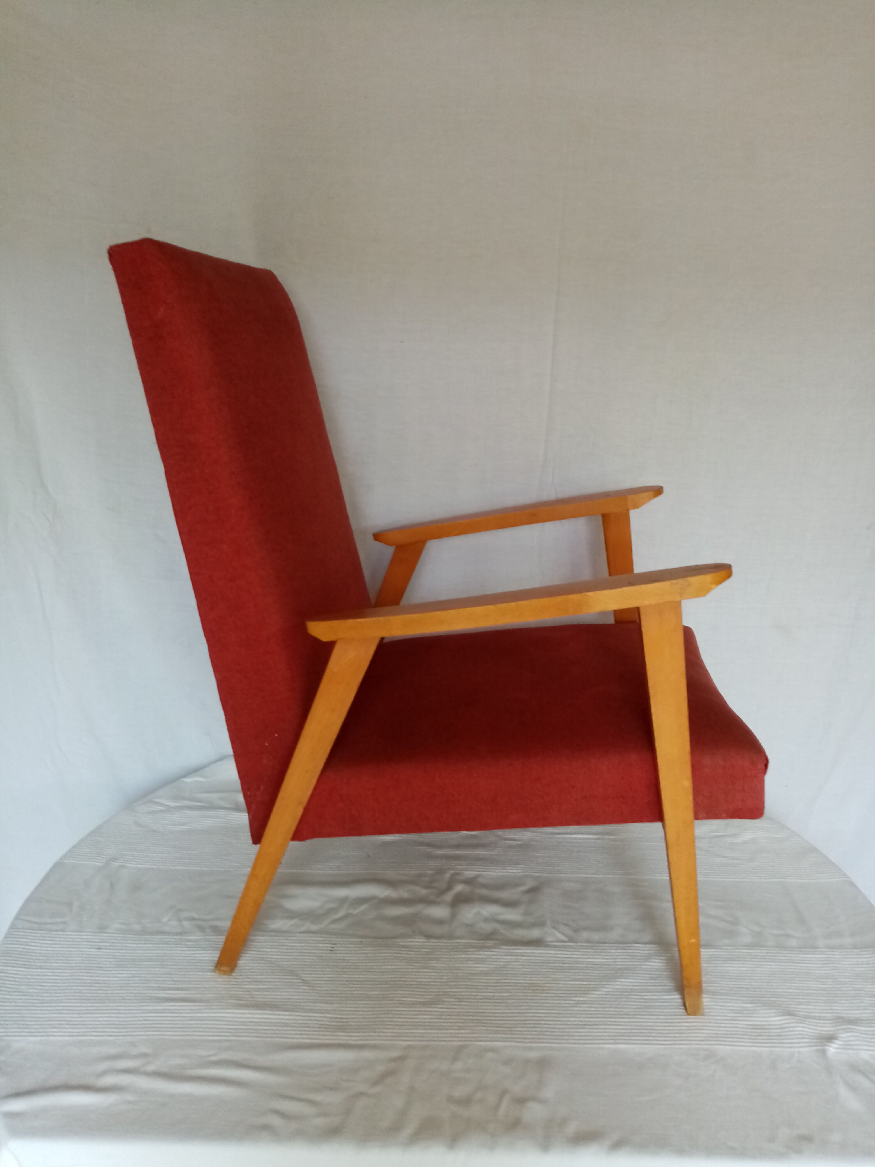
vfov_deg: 67.3
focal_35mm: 26
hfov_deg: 53.1
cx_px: 438
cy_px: 584
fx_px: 876
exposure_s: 1/33.3
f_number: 1.8
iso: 153
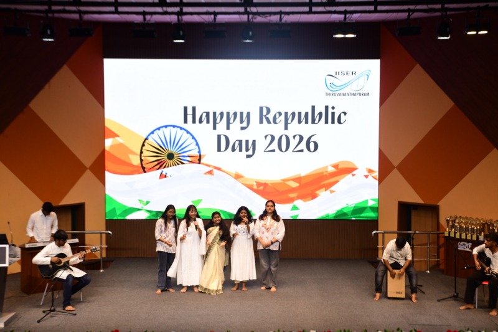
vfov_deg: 23.8
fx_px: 788
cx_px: 249
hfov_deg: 35.1
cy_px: 166
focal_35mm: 57
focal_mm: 38
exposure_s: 1/100
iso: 1000
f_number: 4.5
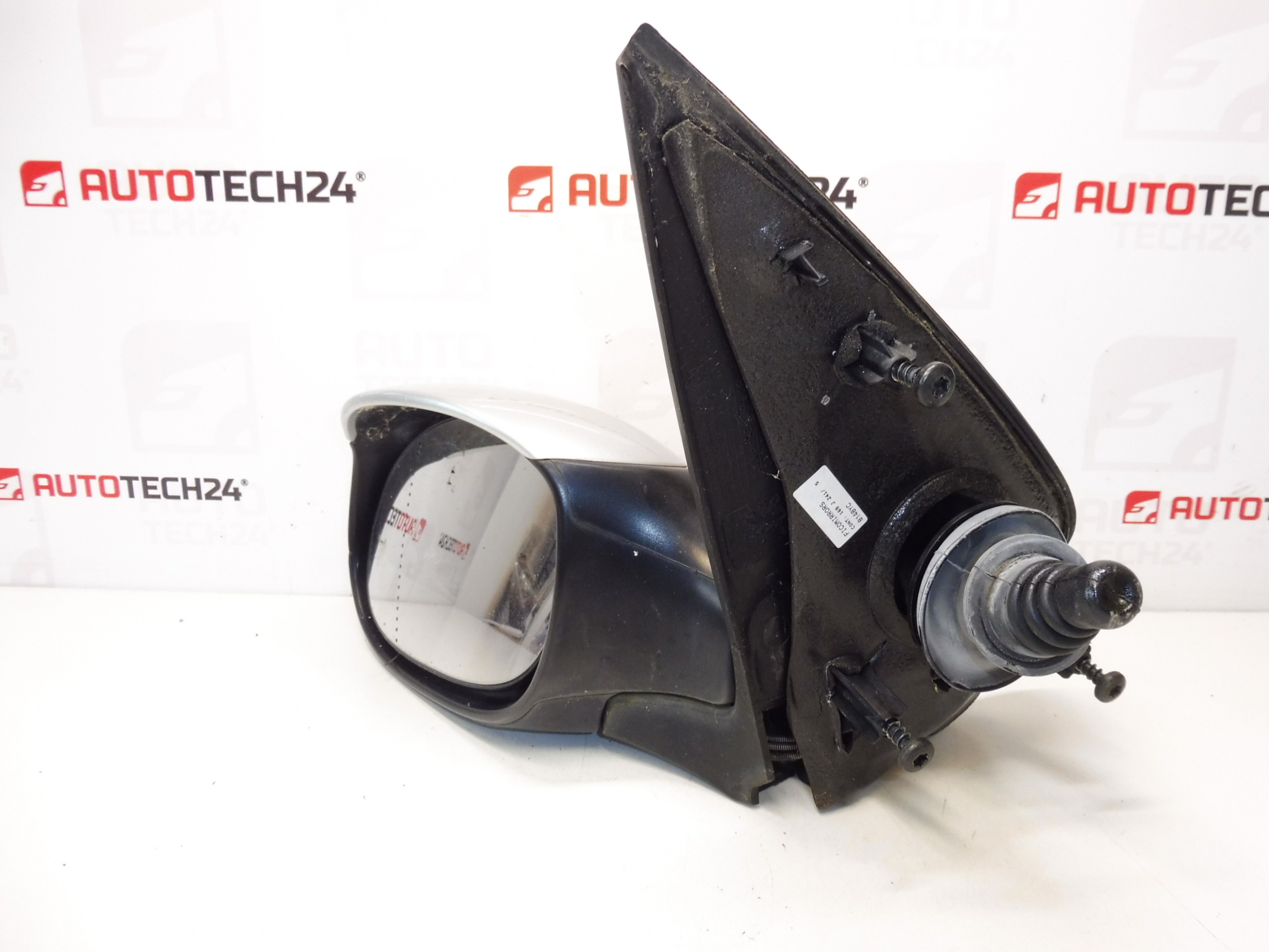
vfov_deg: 54.9
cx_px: 657
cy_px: 465
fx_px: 917
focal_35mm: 25
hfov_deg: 69.4
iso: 200
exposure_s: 1/60
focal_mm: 4.3
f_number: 3.5
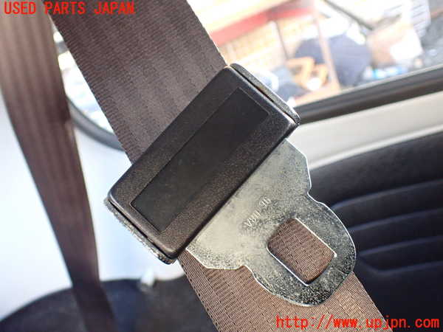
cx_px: 222
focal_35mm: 30
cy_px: 166
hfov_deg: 60.0
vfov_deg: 46.8
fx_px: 384
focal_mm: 5.4
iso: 800
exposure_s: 1/125
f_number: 2.3
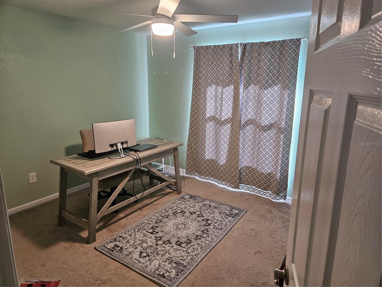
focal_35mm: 23
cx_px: 191
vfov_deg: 58.9
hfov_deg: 73.9
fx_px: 254
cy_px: 144
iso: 400
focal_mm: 5.4
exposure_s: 1/120
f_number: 1.8
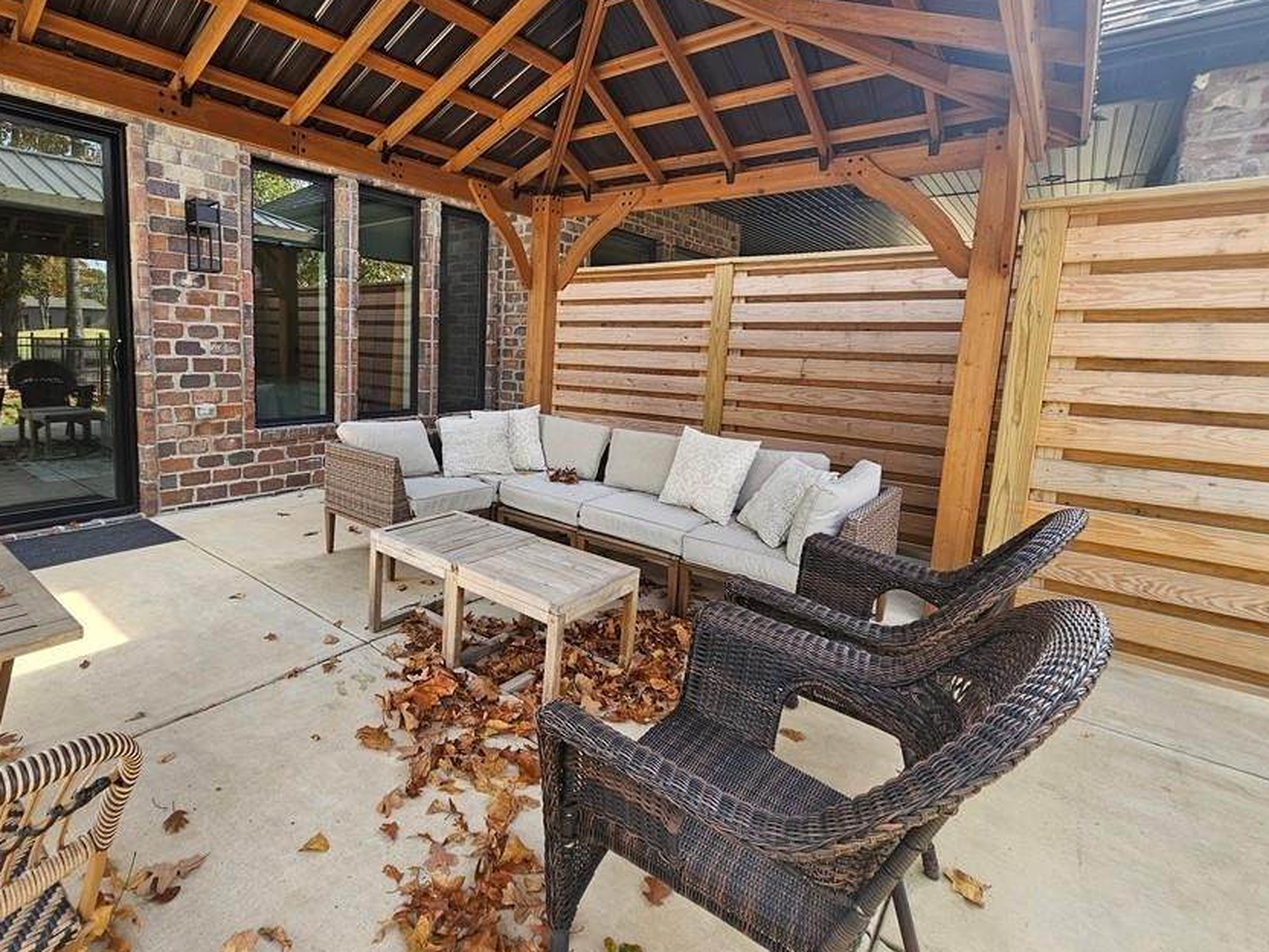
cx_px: 503
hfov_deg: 93.2
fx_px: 587
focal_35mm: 16
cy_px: 423
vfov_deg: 77.8
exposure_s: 1/262
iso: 64
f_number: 2.2
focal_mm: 2.2
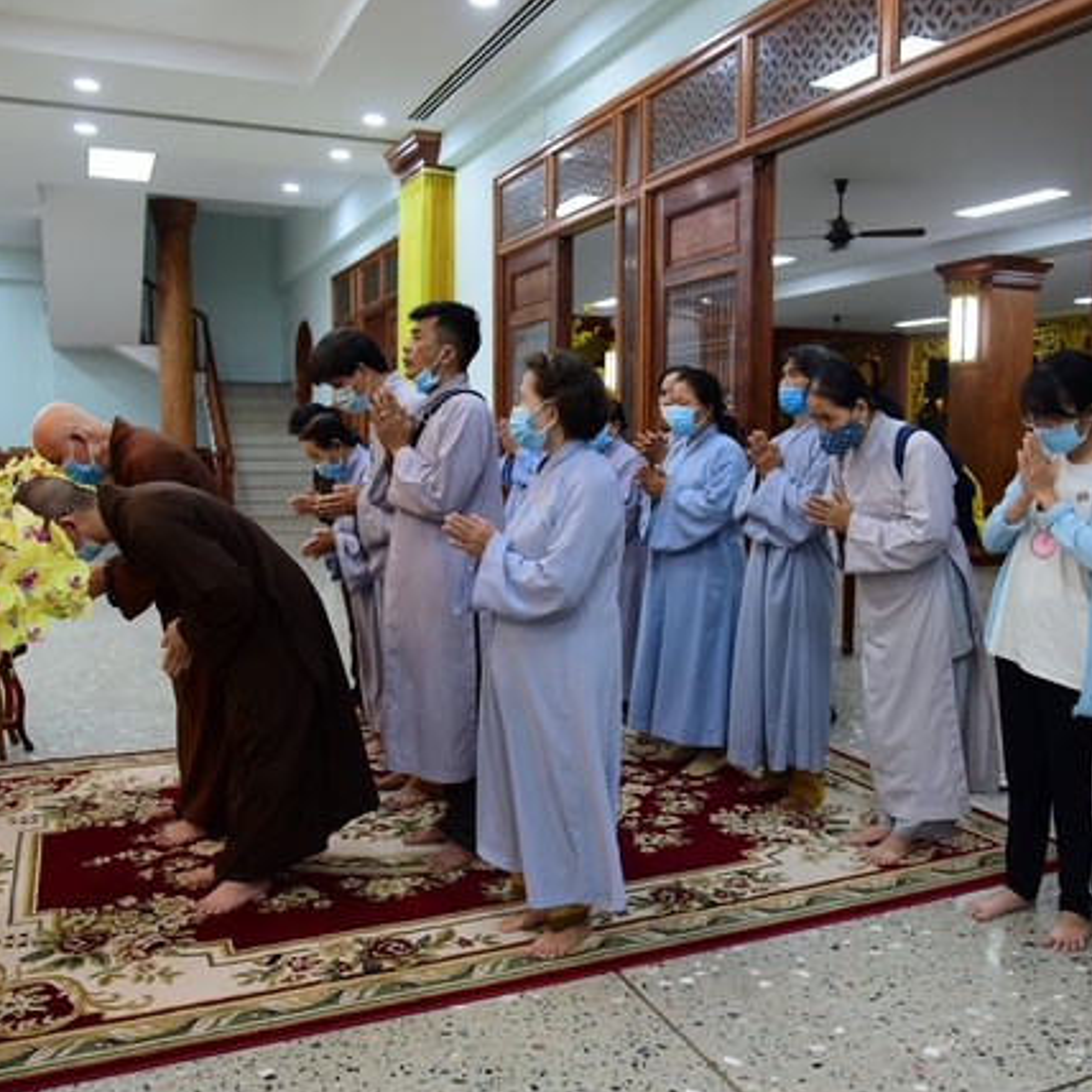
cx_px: 597
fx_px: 1106
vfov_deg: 52.5
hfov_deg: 52.5
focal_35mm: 31
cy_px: 549
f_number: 4
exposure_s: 1/100
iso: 1000
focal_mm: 24
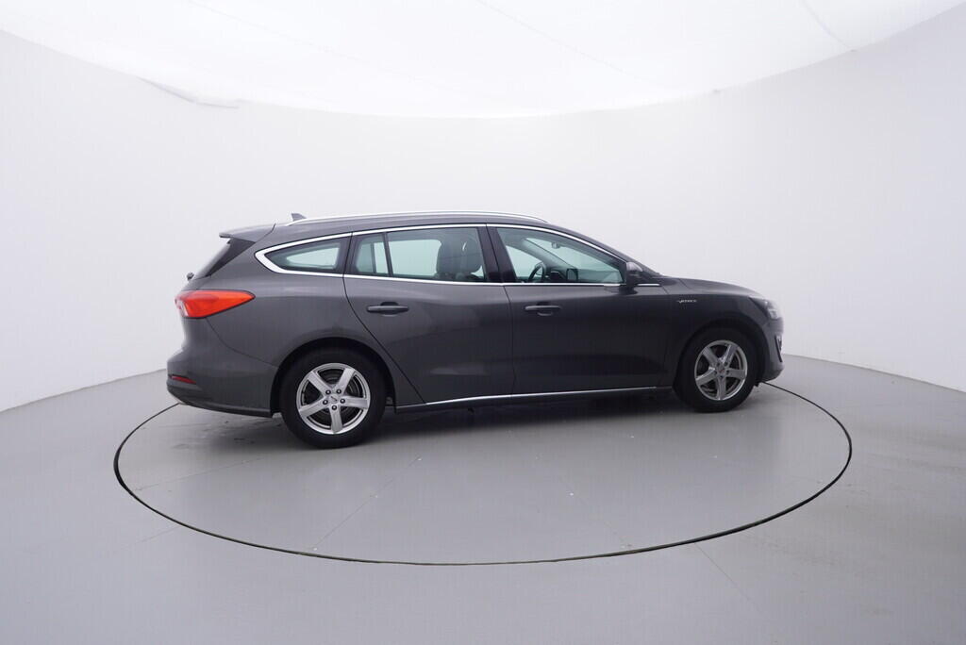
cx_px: 483
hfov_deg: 77.3
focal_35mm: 22
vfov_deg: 56.2
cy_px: 322
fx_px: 604
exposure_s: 1/80
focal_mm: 15
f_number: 5
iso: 200
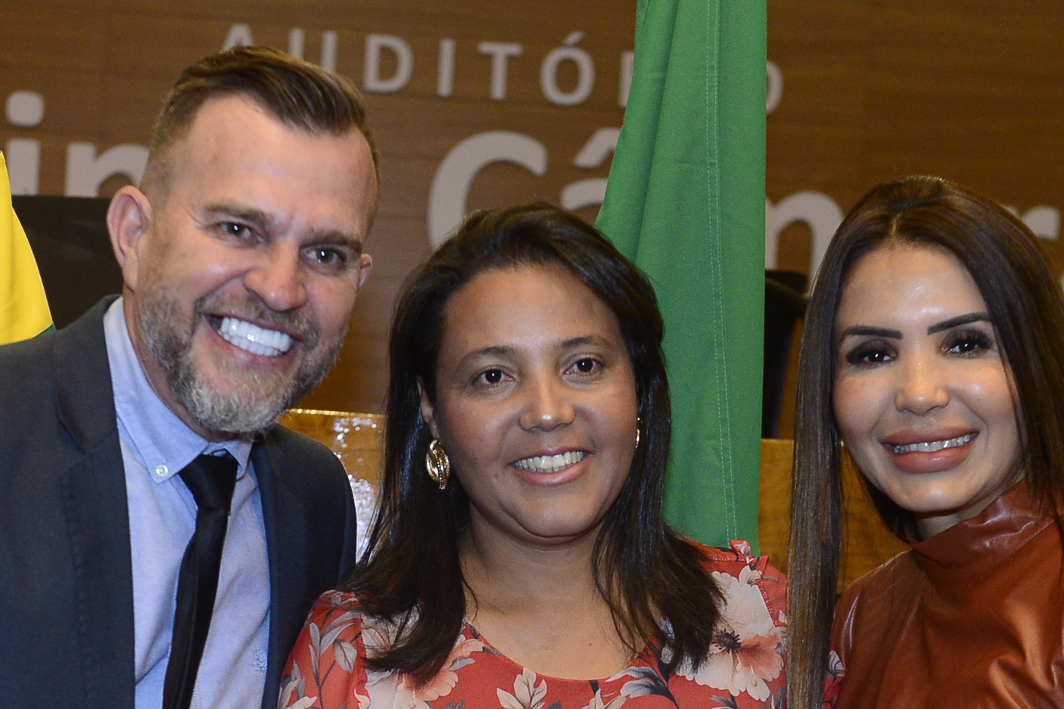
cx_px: 484
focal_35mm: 107
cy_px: 648
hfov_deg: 19.1
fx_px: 3162
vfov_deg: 12.7
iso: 2500
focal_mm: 50
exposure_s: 1/125
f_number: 5.6
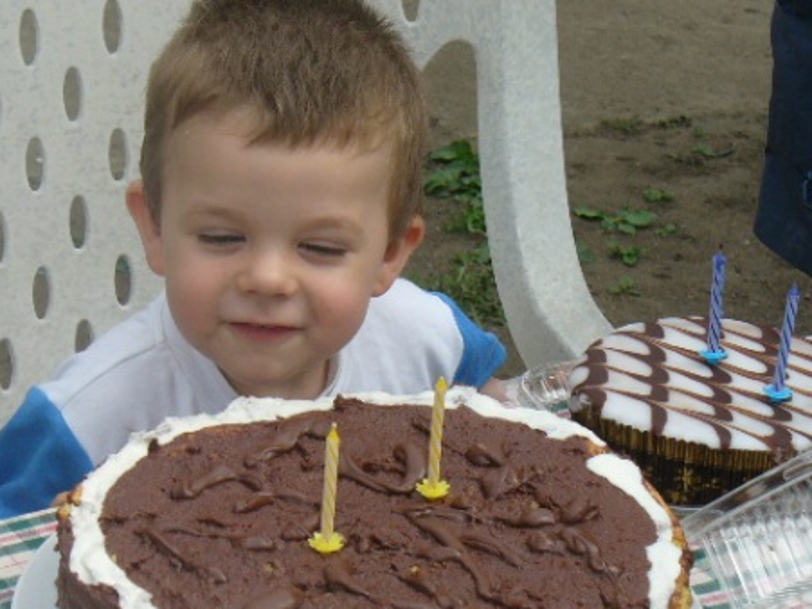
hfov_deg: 16.8
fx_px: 2744
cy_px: 377
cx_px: 306
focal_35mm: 117
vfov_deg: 12.6
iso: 80
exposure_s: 1/160
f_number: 6.8
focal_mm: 14.5
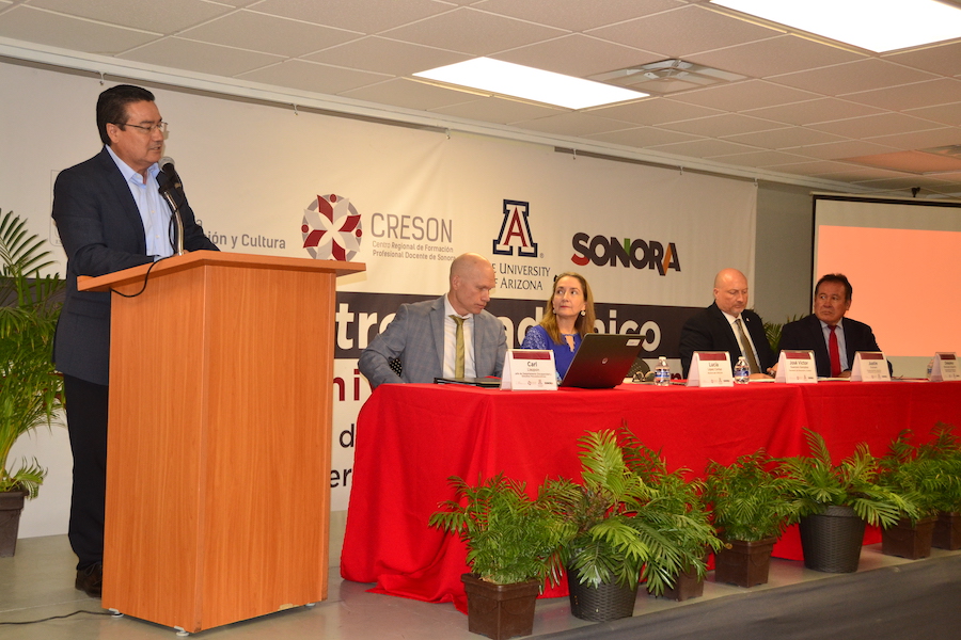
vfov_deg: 31.9
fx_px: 1121
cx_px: 480
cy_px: 320
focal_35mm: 42
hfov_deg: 46.4
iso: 800
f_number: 5
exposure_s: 1/60
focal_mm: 28
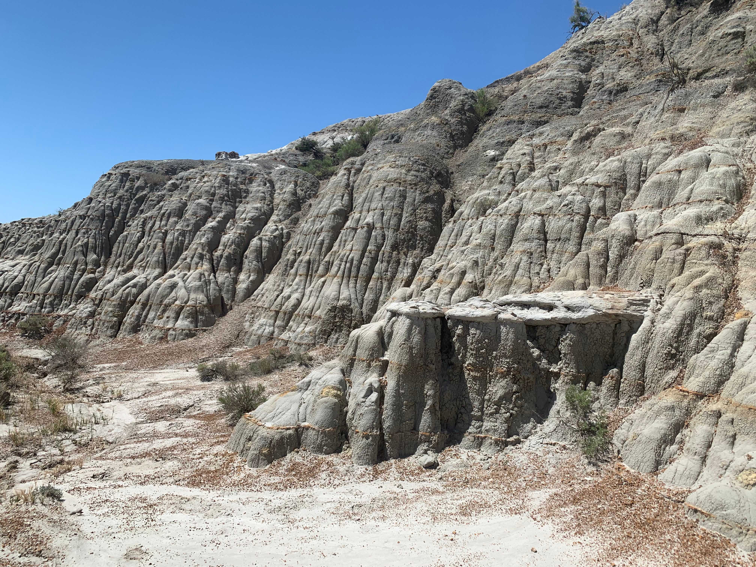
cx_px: 378
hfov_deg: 67.3
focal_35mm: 26
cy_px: 284
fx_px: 568
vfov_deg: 53.1
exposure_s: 1/3289
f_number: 1.8
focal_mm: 4.25
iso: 25
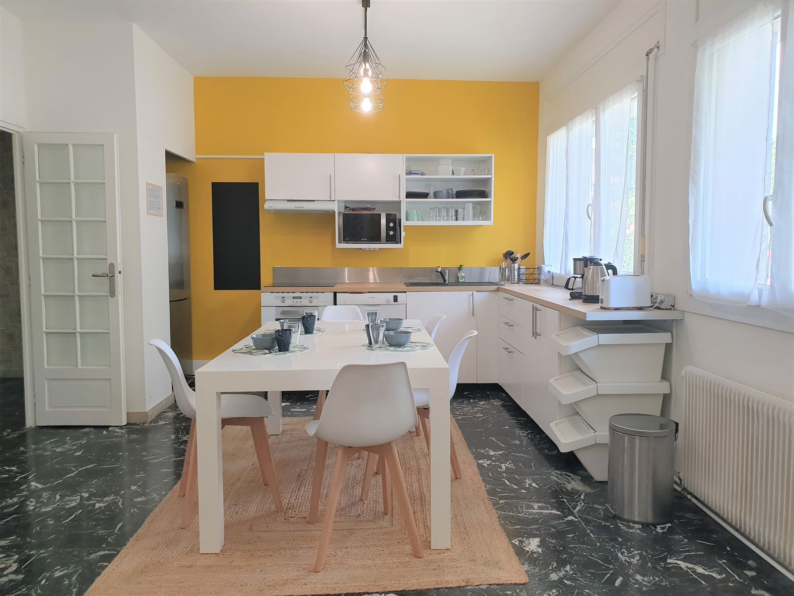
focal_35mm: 26
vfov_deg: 53.1
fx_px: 596
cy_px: 298
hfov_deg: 67.3
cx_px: 397
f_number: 2.4
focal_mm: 4.3
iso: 100
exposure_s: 1/50
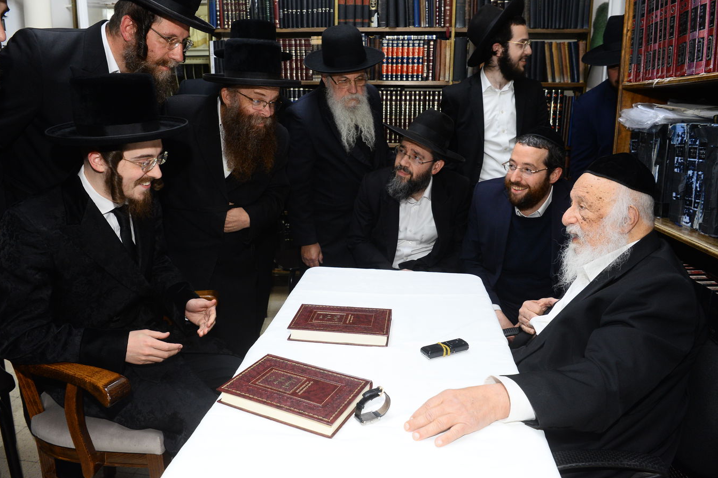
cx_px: 360
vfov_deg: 51.3
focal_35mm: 25
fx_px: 499
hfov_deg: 71.5
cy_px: 231
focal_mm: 24
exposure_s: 1/100
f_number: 6.3
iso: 1600
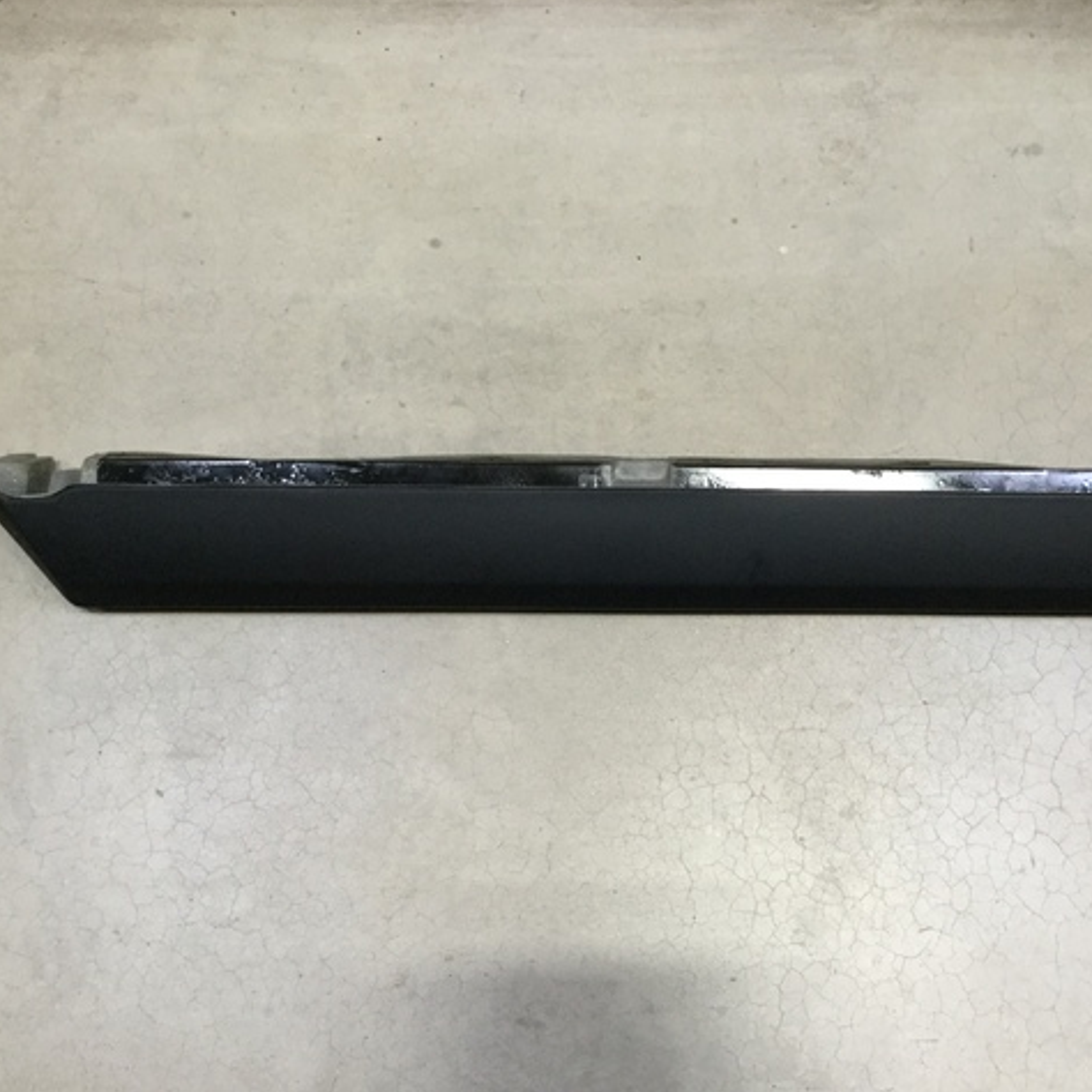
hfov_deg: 44.5
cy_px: 541
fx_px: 1321
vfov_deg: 44.9
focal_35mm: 37
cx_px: 693
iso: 100
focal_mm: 3.3
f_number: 2.4
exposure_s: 1/30
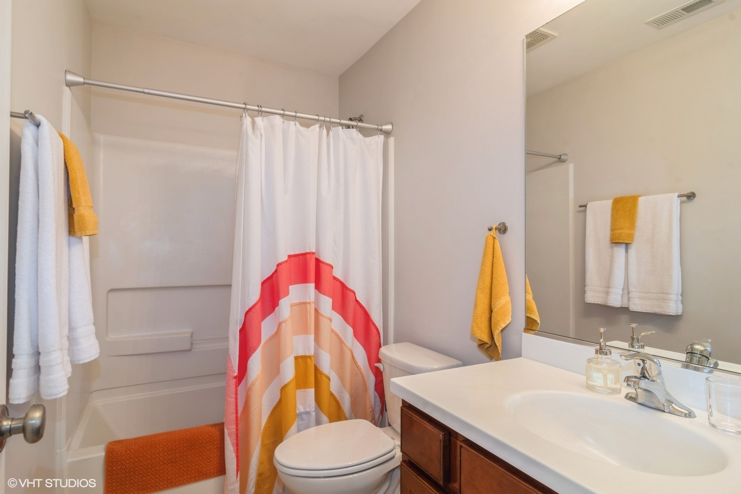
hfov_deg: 90.0
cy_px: 247
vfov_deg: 67.4
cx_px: 370
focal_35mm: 18
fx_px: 370
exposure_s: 1/2
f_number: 9
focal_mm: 12
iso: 100
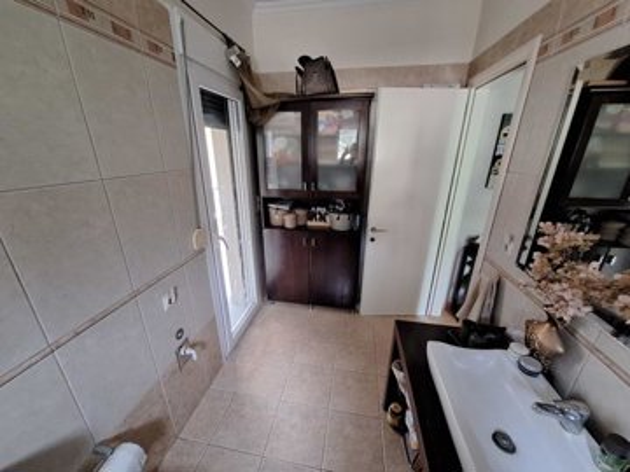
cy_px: 236
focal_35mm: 13
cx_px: 315
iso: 400
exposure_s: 1/20
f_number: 2.2
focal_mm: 1.74
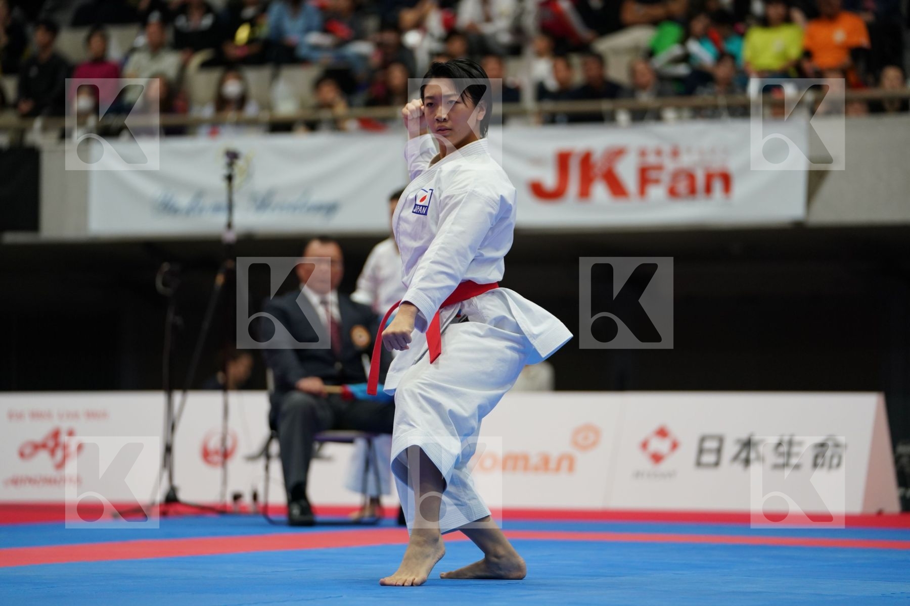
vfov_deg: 9.0
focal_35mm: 152
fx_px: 3842
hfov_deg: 13.5
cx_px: 455
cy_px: 303
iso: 1250
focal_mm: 152
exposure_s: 1/500
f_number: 2.8
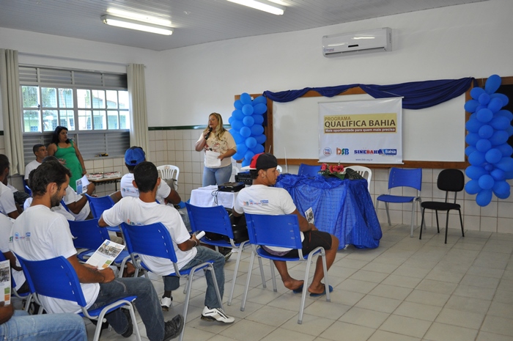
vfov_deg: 39.9
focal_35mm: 33
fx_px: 470
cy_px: 170
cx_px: 256
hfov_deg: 57.3
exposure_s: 1/80
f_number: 3.8
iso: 800
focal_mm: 22
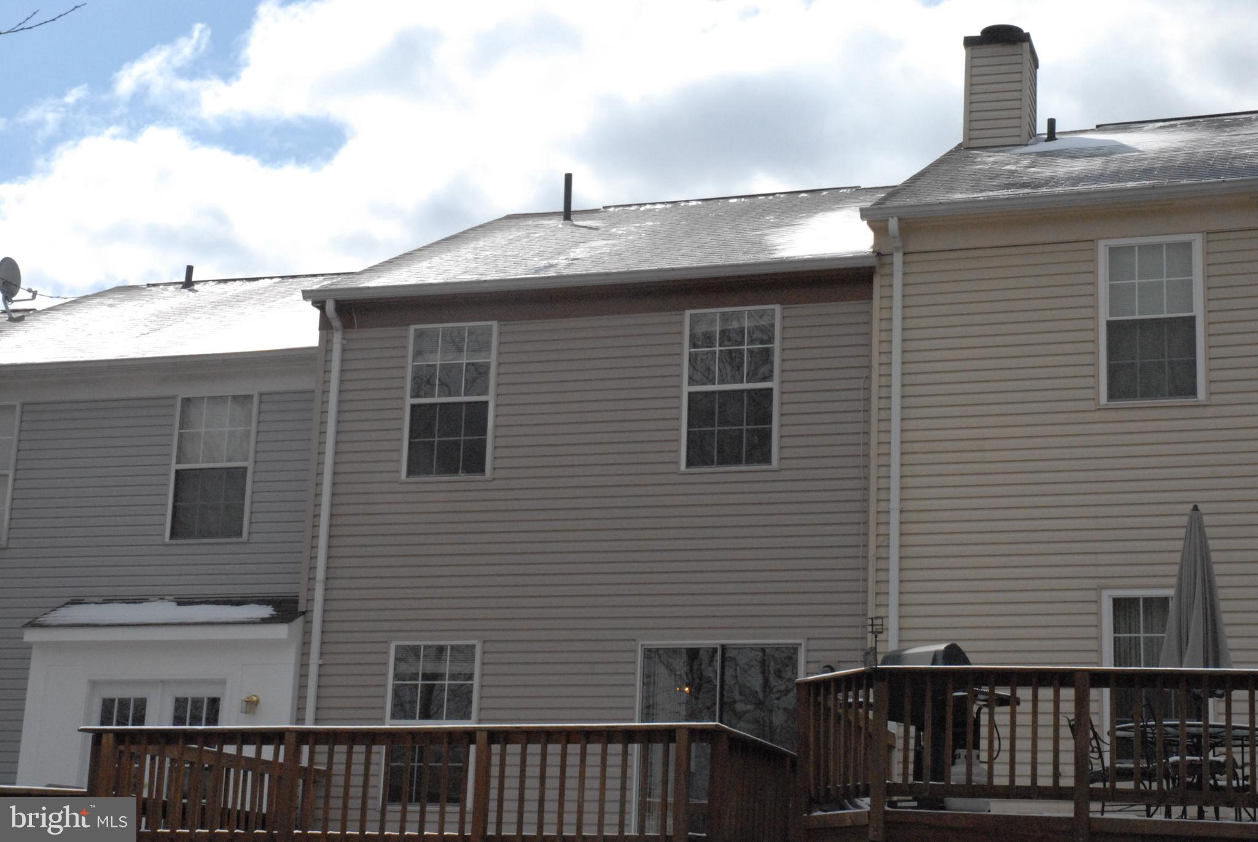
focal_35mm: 66
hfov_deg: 30.5
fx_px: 2309
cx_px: 629
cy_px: 421
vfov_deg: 20.7
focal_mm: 44
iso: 1600
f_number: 16
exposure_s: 1/1000
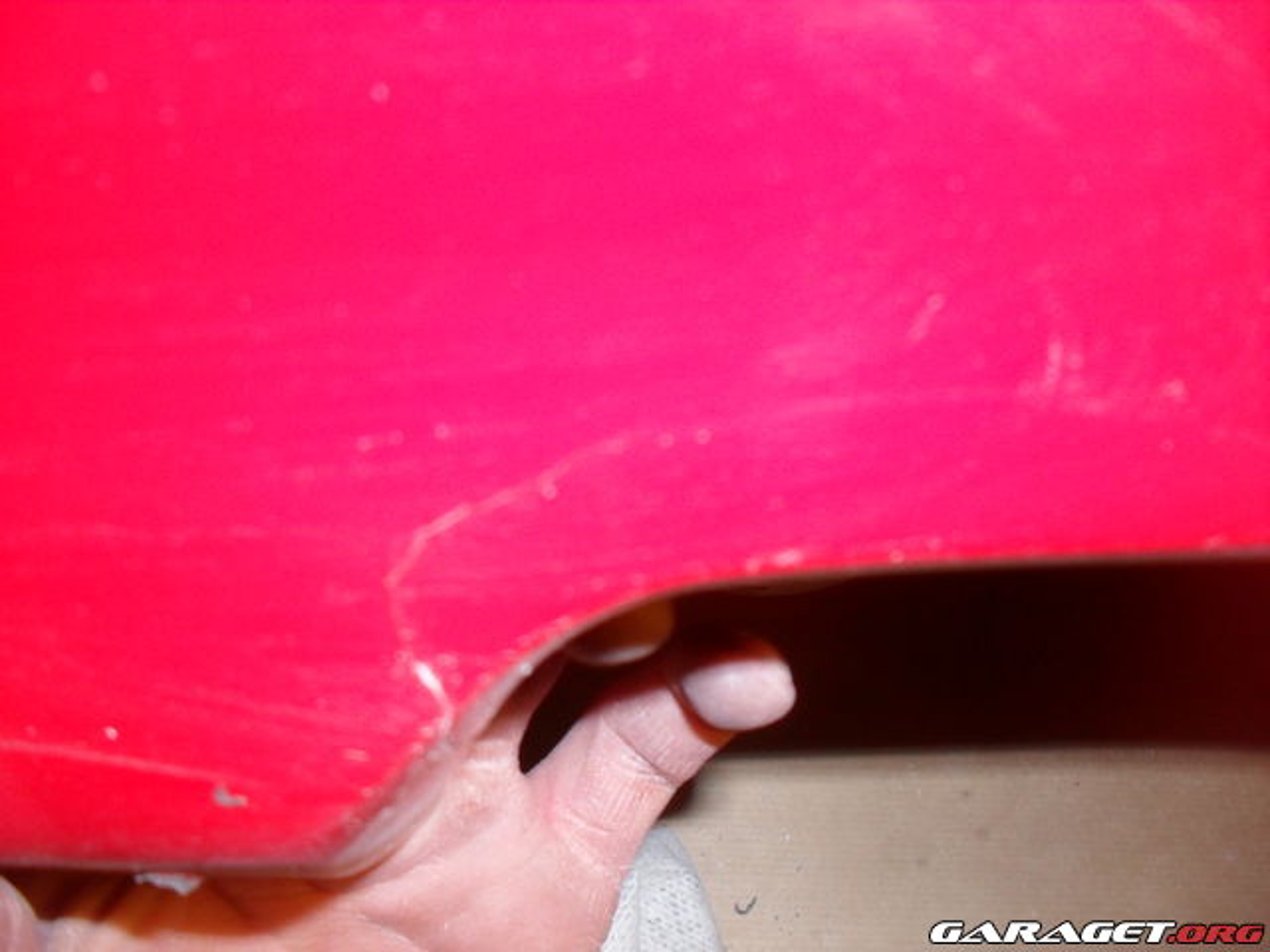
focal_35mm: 35
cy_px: 476
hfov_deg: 52.6
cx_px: 635
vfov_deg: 40.7
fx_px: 1284
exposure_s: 1/45
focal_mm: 6.3
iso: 200
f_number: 3.2
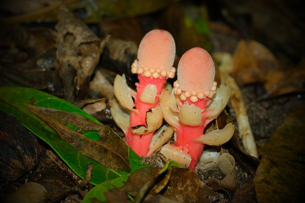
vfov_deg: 9.2
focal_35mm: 150
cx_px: 152
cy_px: 102
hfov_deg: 13.7
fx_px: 1271
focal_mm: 100
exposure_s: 1/60
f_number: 8
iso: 800
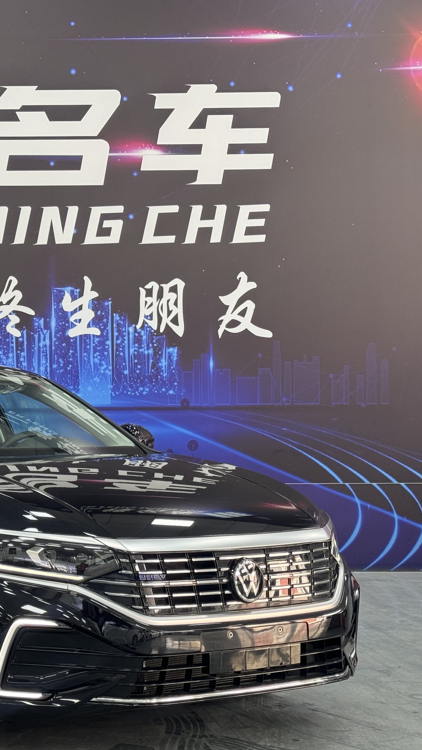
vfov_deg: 30.2
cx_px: -37
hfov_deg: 16.7
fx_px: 1393
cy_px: 374
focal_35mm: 70
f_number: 1.78
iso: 100
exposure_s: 1/50
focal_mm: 6.76
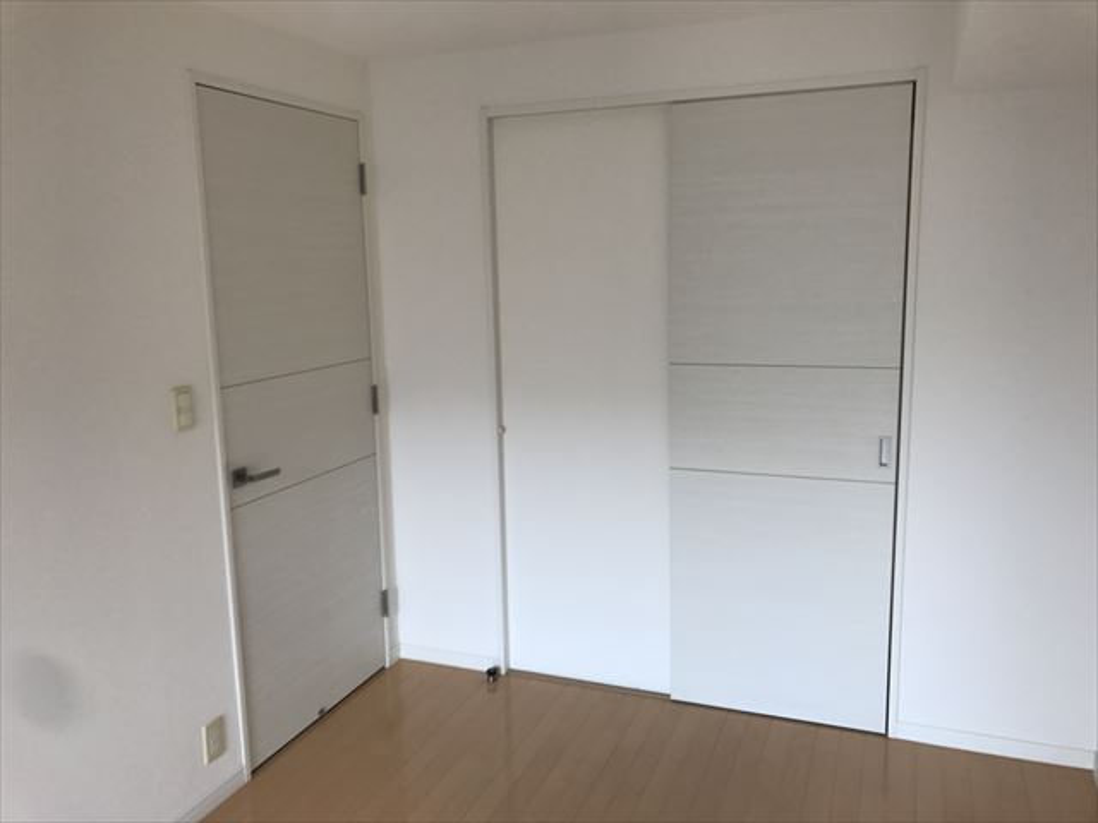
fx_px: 888
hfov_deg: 63.4
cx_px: 549
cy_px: 412
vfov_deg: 49.7
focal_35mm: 28
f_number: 1.8
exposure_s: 1/50
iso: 32
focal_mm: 3.99
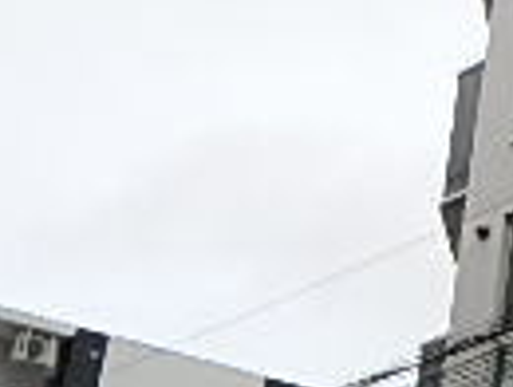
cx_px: 1058
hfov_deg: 15.1
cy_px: 367
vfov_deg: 14.2
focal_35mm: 103
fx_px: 1529
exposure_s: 1/125
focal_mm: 3.7
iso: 125
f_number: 3.5
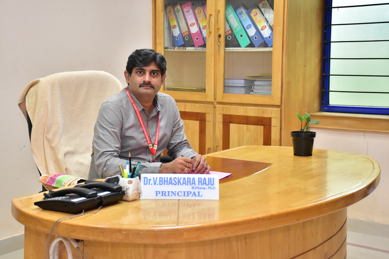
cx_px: 194
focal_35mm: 63
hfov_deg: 31.9
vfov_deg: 21.6
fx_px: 681
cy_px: 130
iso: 2500
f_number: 5.6
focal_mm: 42
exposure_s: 1/160
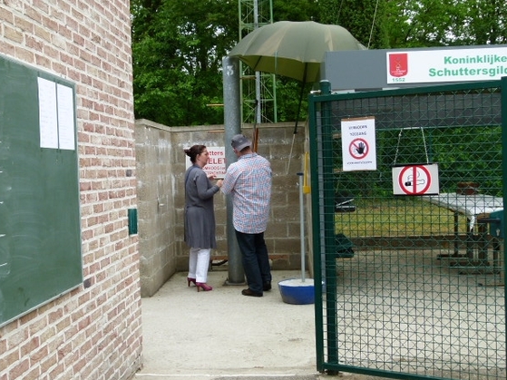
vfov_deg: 32.9
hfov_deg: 42.9
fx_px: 644
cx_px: 237
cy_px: 186
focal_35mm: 44
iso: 100
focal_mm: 7.4
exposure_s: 1/200
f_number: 4
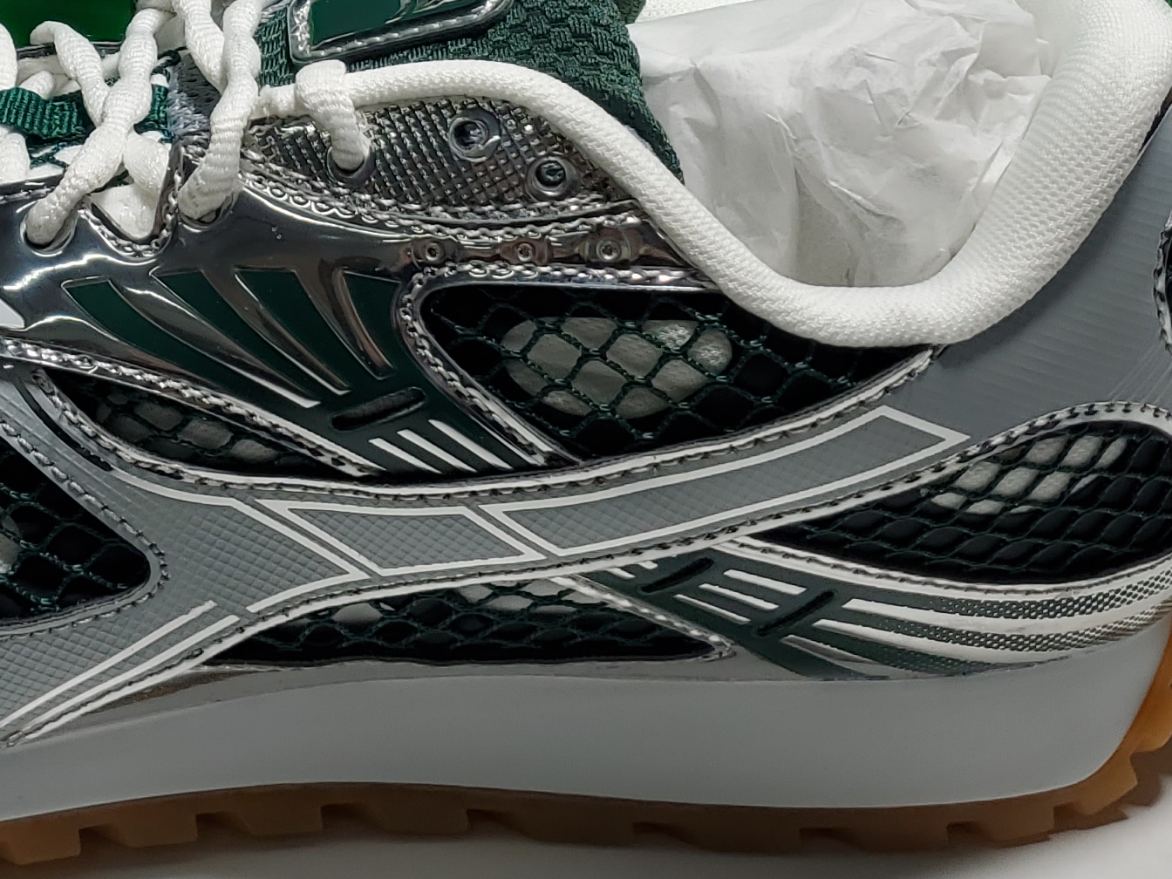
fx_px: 2641
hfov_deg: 24.7
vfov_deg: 18.0
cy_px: -147
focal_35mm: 78
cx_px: 251
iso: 50
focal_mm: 4.3
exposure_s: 1/559
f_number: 1.5
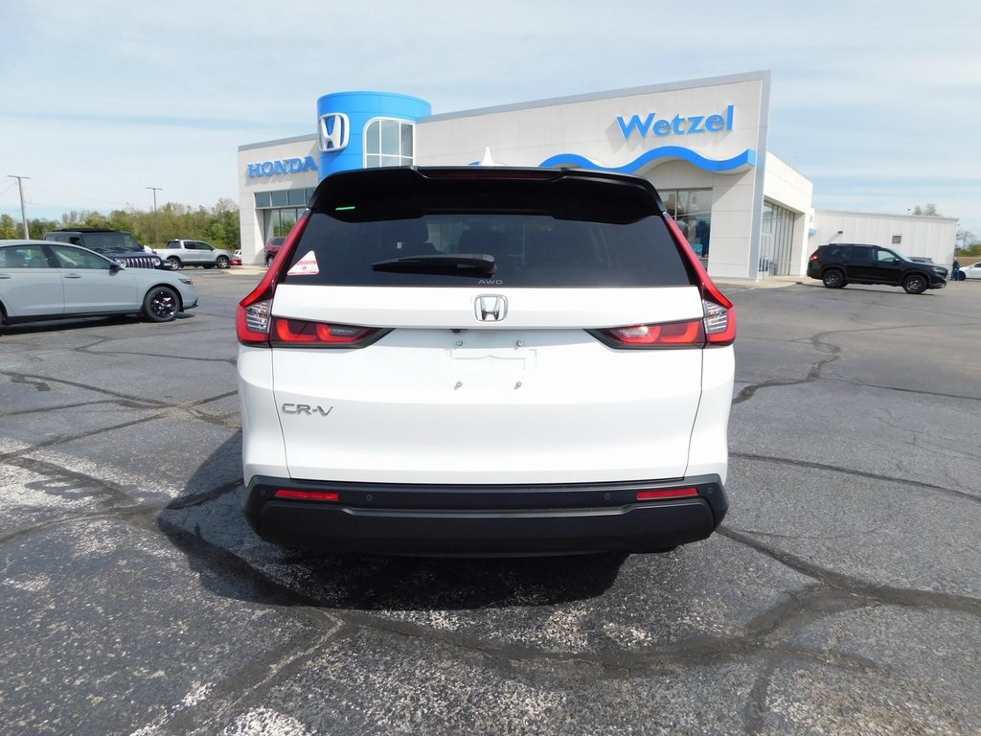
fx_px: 652
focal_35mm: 23
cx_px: 490
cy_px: 368
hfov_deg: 73.9
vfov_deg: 58.9
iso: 125
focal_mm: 4
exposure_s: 1/500
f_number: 6
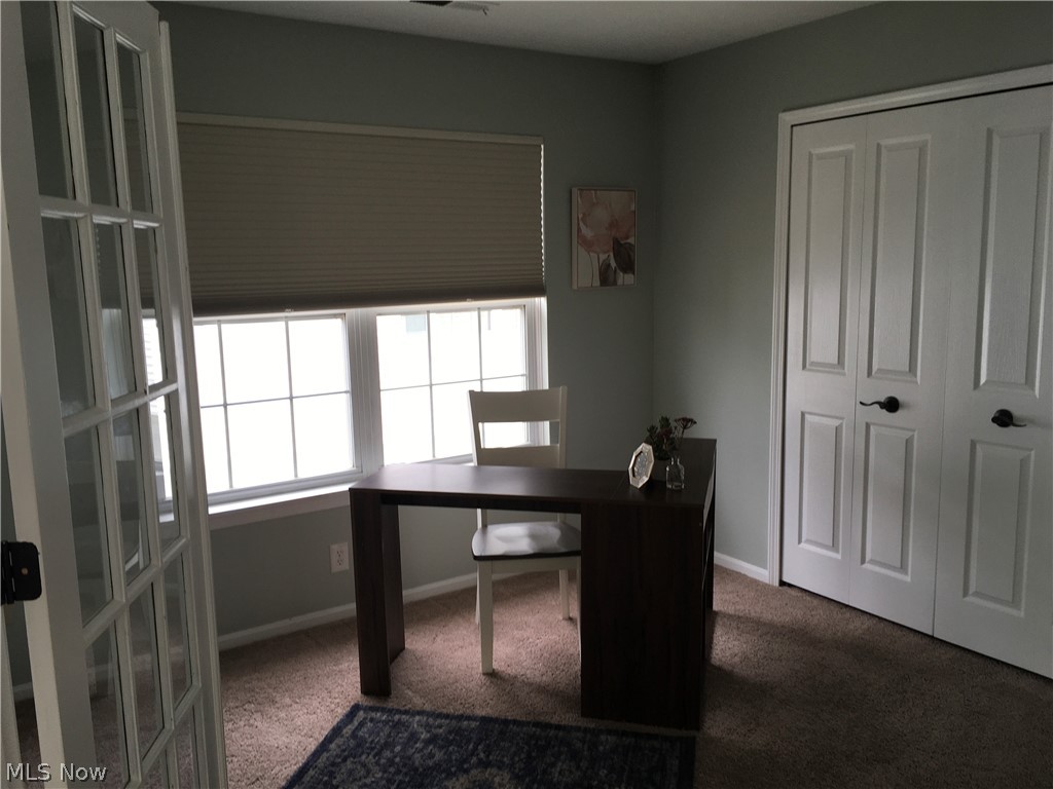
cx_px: 526
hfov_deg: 61.7
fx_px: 882
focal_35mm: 29
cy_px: 394
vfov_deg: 48.2
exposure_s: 1/40
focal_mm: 4.15
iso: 25
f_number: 2.2
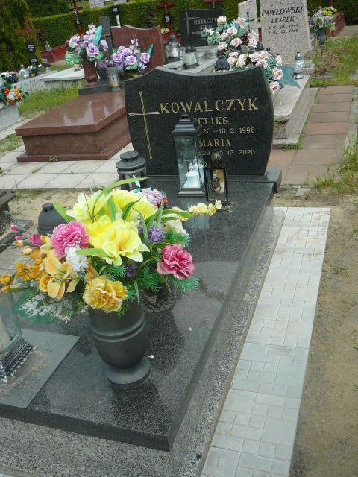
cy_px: 238
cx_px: 179
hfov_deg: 40.7
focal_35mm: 35
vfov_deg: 52.6
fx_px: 483
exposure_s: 1/640
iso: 80
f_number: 2.8
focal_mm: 5.2
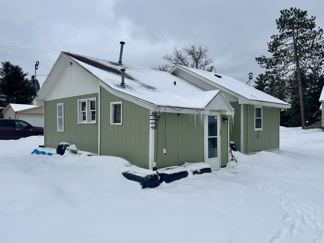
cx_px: 162
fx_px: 243
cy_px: 122
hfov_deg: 67.3
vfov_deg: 53.1
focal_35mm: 26
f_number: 1.5
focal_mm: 5.7
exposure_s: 1/6211
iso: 50
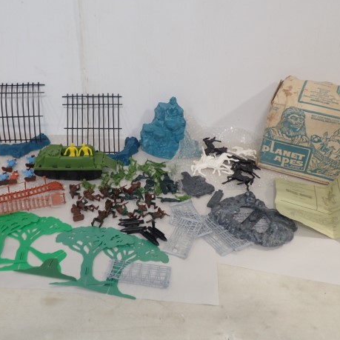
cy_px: 163
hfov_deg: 44.9
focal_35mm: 37
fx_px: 411
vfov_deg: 44.9
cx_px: 160
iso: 200
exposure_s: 1/60
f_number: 2.3
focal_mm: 5.4
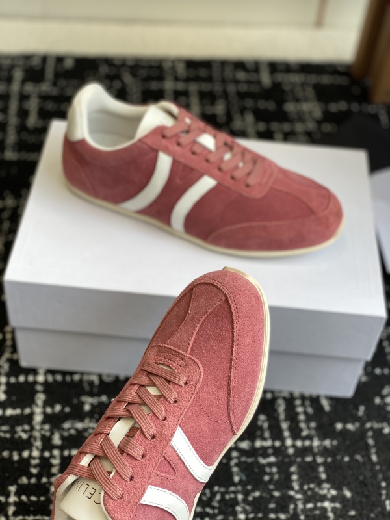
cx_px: 195
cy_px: 260
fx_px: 781
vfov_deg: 36.8
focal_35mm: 52
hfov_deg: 28.0
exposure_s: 1/122
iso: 20
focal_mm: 6
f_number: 2
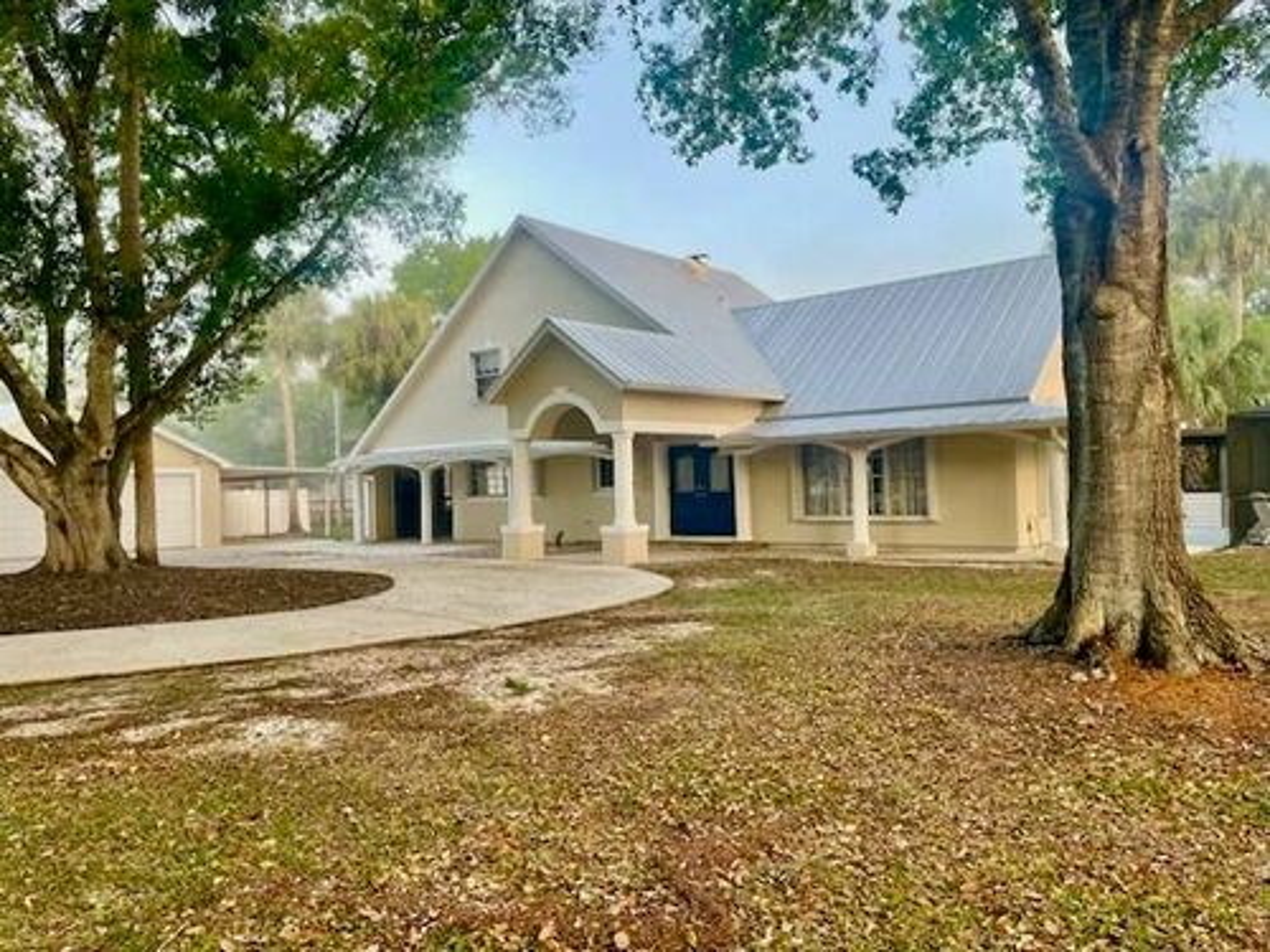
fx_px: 954
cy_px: 476
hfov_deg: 67.3
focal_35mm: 26
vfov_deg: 53.1
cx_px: 635
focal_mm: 4.2
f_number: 1.6
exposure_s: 1/180
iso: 32
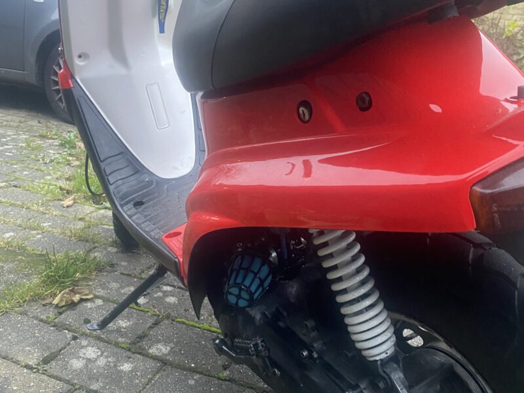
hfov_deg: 67.3
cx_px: 262
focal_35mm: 26
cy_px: 196
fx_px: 394
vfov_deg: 53.1
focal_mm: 4.25
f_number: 1.8
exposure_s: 1/40
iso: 500
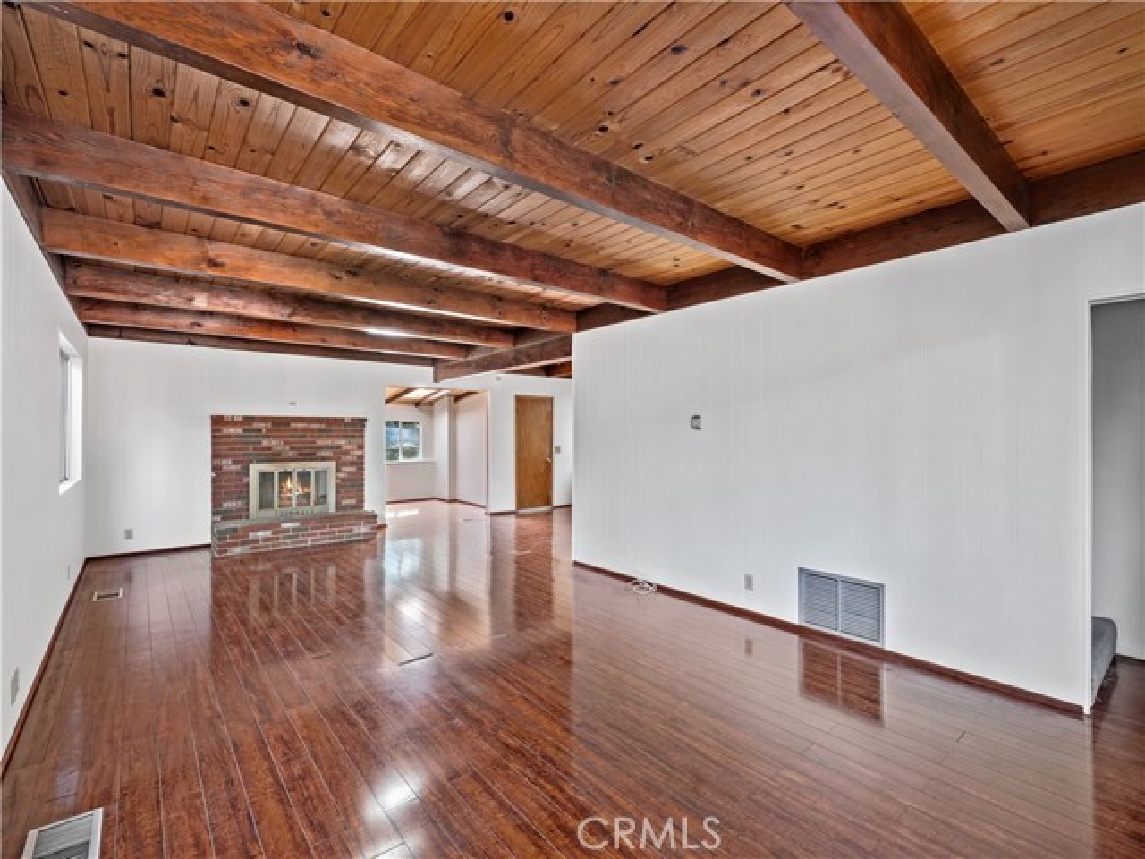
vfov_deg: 78.1
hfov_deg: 94.5
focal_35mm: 16
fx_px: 529
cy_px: 430
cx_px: 572
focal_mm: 20
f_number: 11
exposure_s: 2.6
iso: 500
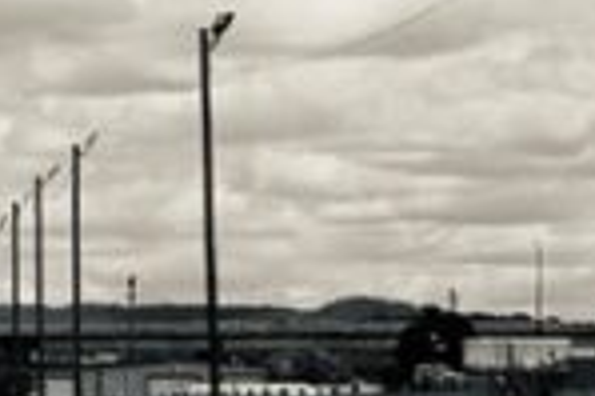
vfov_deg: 5.6
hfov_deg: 8.4
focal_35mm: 246
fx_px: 4061
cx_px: 64
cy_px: 56
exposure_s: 1/2000
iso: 400
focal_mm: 41
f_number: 8
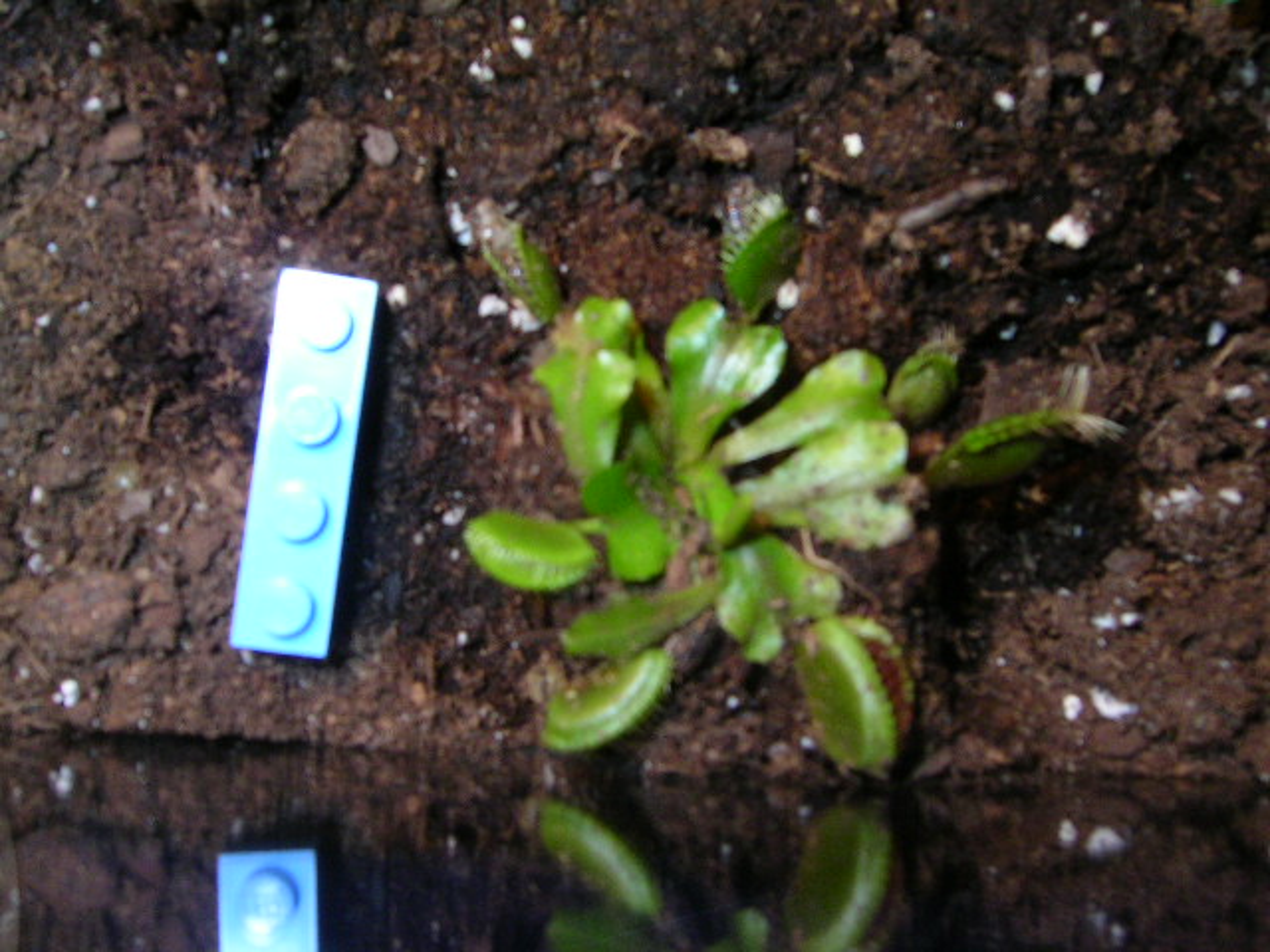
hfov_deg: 51.4
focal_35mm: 36
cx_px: 635
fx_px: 1321
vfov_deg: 39.7
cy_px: 476
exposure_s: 1/30
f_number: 4.8
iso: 100
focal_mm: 5.6
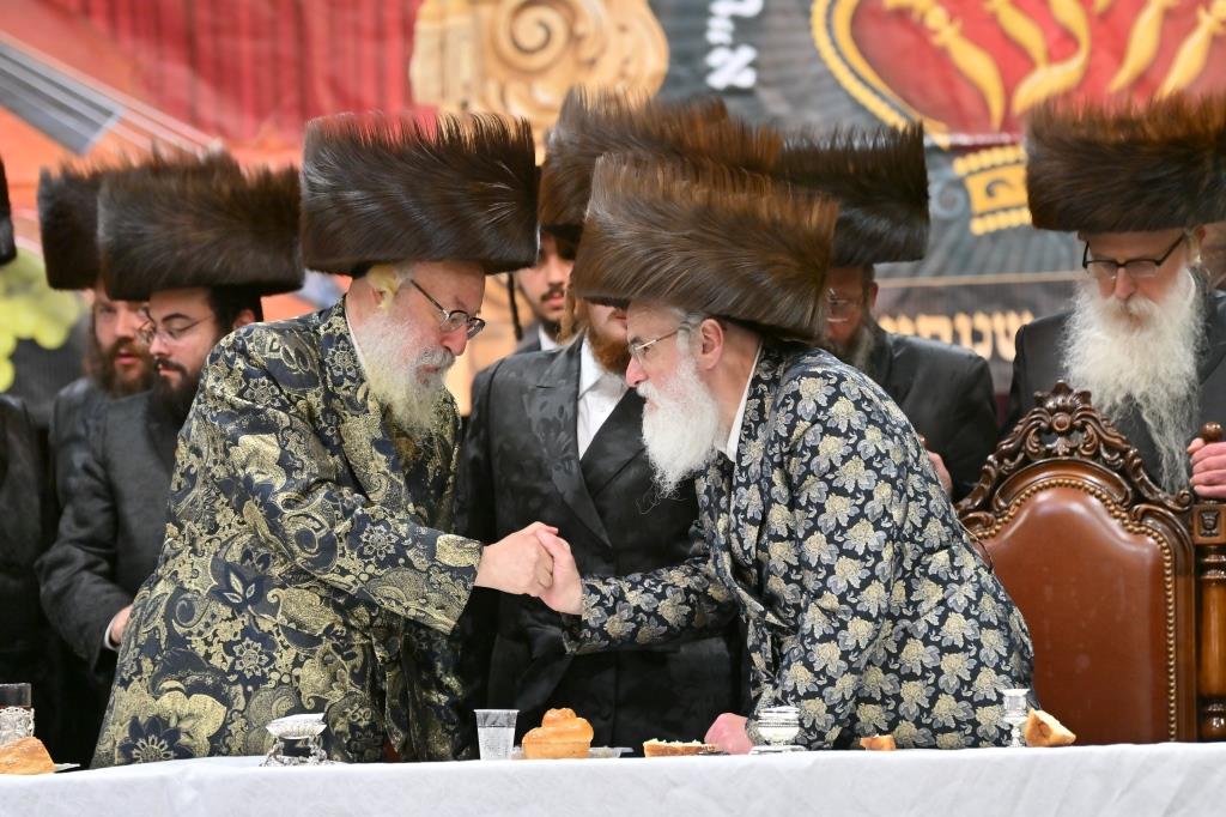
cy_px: 408
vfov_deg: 5.2
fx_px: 8919
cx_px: 613
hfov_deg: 7.9
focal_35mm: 262
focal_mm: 175
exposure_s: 1/400
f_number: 2.8
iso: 400
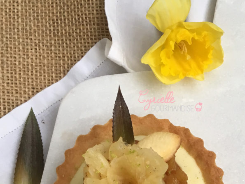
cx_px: 191
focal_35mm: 76
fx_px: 538
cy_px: 274
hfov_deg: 25.3
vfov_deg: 17.5
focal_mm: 4.15
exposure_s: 1/33
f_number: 2.2
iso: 32
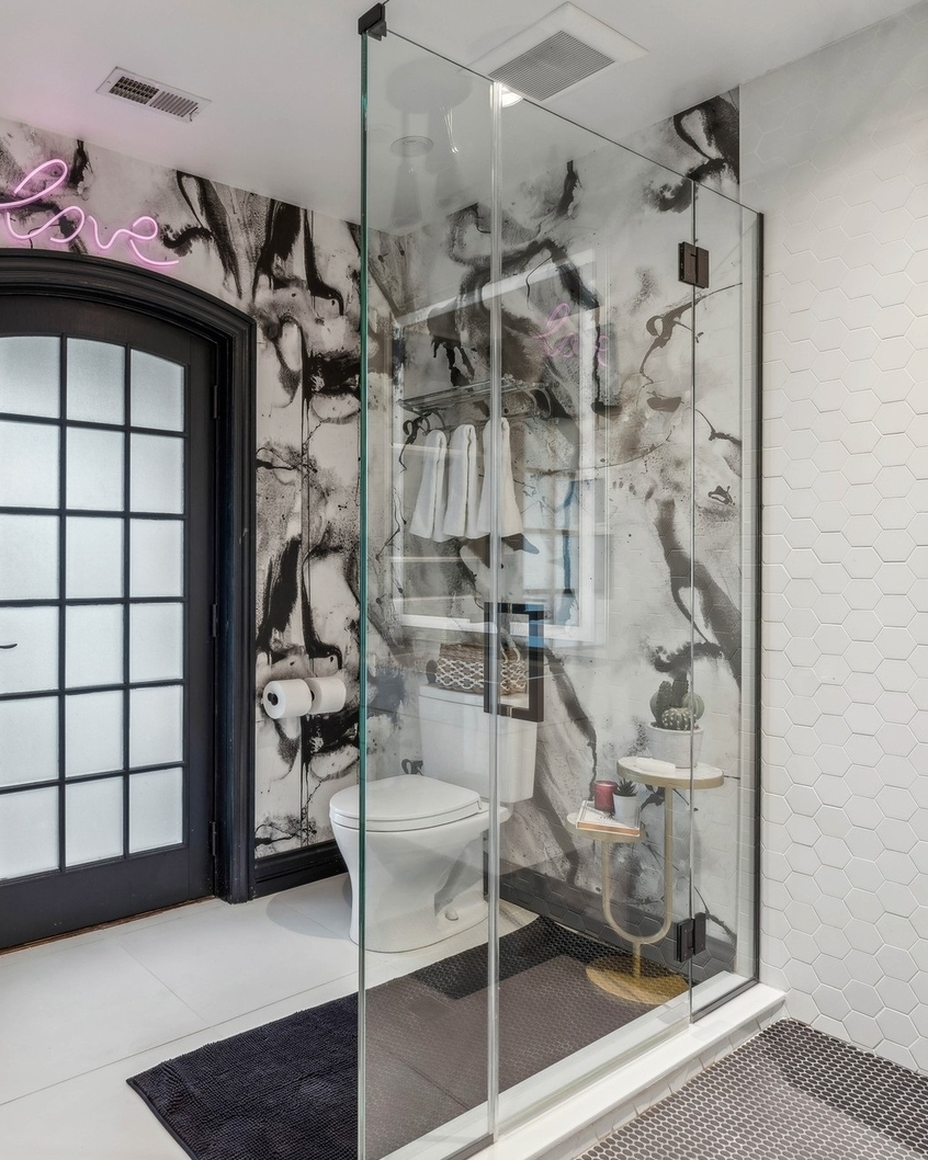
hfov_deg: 58.0
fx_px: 790
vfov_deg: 72.6
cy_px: 580
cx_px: 240
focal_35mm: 23
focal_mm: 16
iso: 320
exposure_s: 1/5
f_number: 8
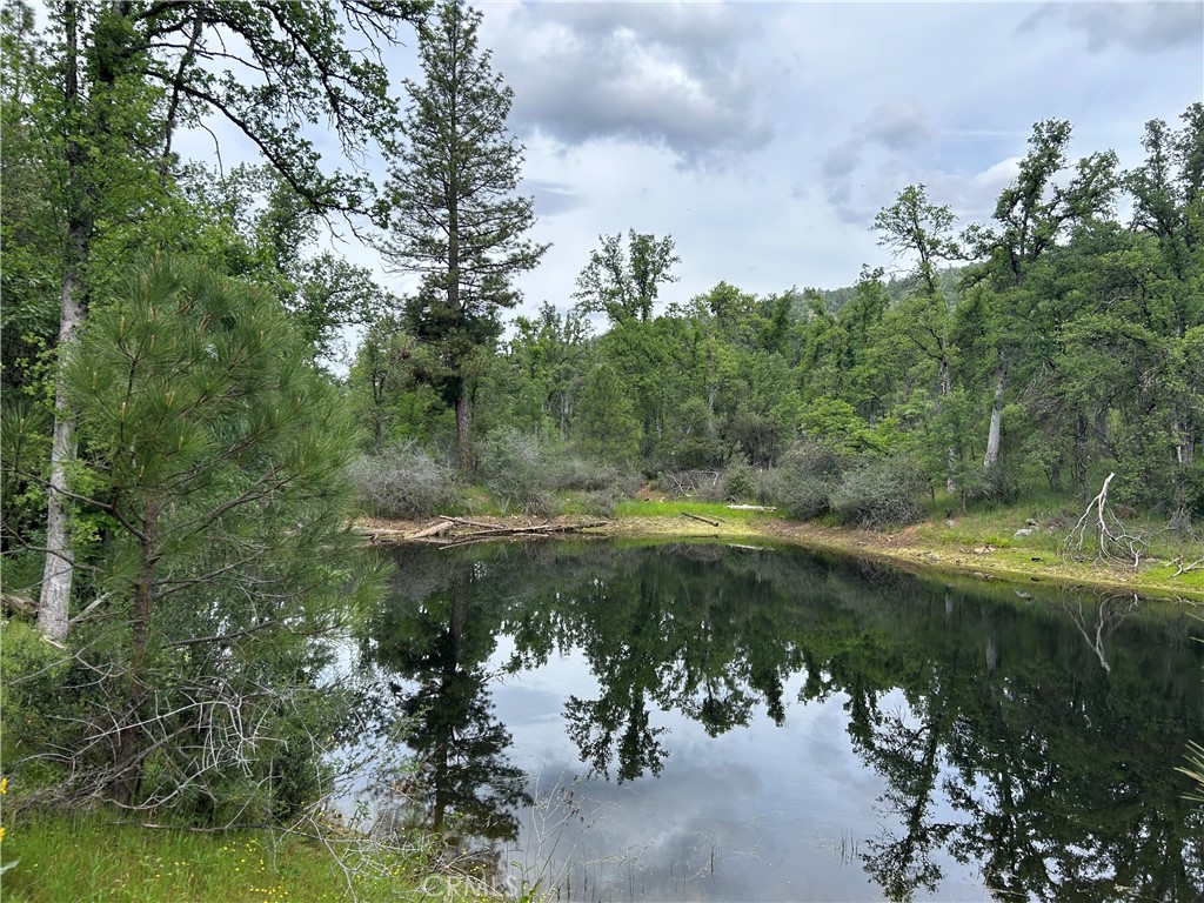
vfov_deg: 53.1
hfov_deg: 67.3
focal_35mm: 26
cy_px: 452
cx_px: 602
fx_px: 904
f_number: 1.5
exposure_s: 1/2513
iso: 50
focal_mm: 5.7
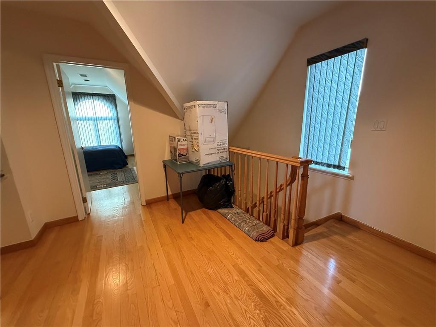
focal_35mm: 14
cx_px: 218
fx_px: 176
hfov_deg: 102.1
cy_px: 164
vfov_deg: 85.7
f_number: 2.2
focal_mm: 2.22
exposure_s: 1/60
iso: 640
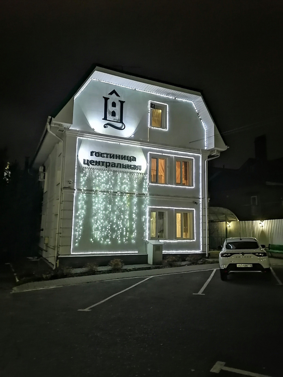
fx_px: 294
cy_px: 188
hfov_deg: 51.4
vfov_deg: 65.3
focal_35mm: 27
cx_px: 142
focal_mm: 5.3
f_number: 1.8
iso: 800
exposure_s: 4
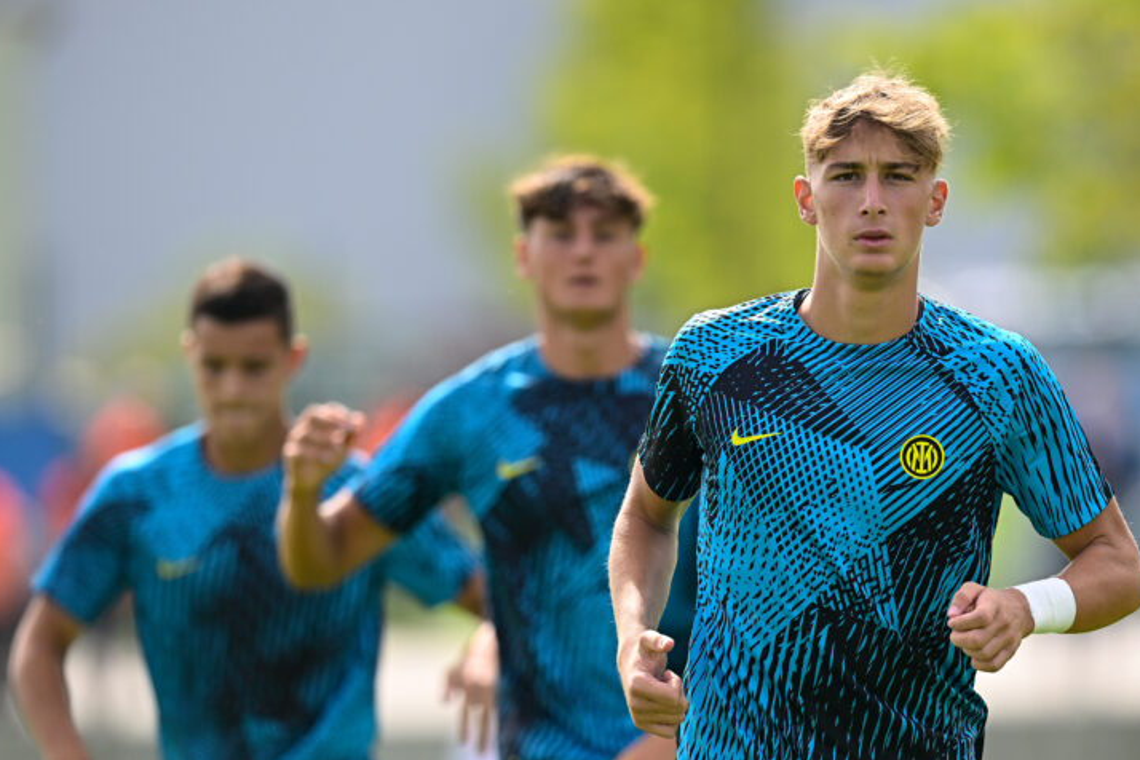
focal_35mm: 574
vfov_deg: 2.4
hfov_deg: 3.6
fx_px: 18175
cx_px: 725
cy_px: 544
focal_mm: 400
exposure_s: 1/2500
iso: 400
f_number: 3.5
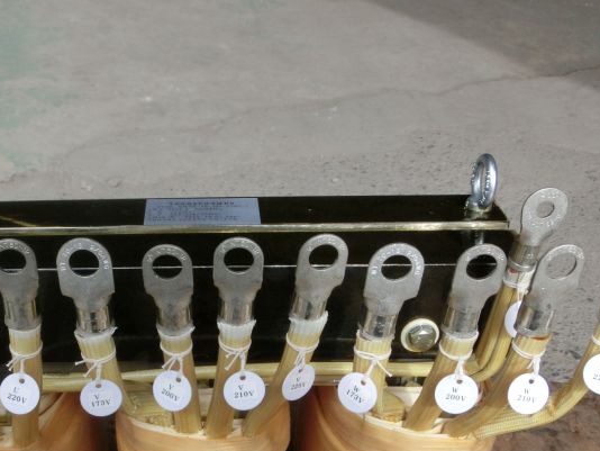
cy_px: 387
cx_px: 198
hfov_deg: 40.7
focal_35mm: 46
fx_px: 798
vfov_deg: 30.4
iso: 80
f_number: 3
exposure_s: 1/500
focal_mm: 4.24
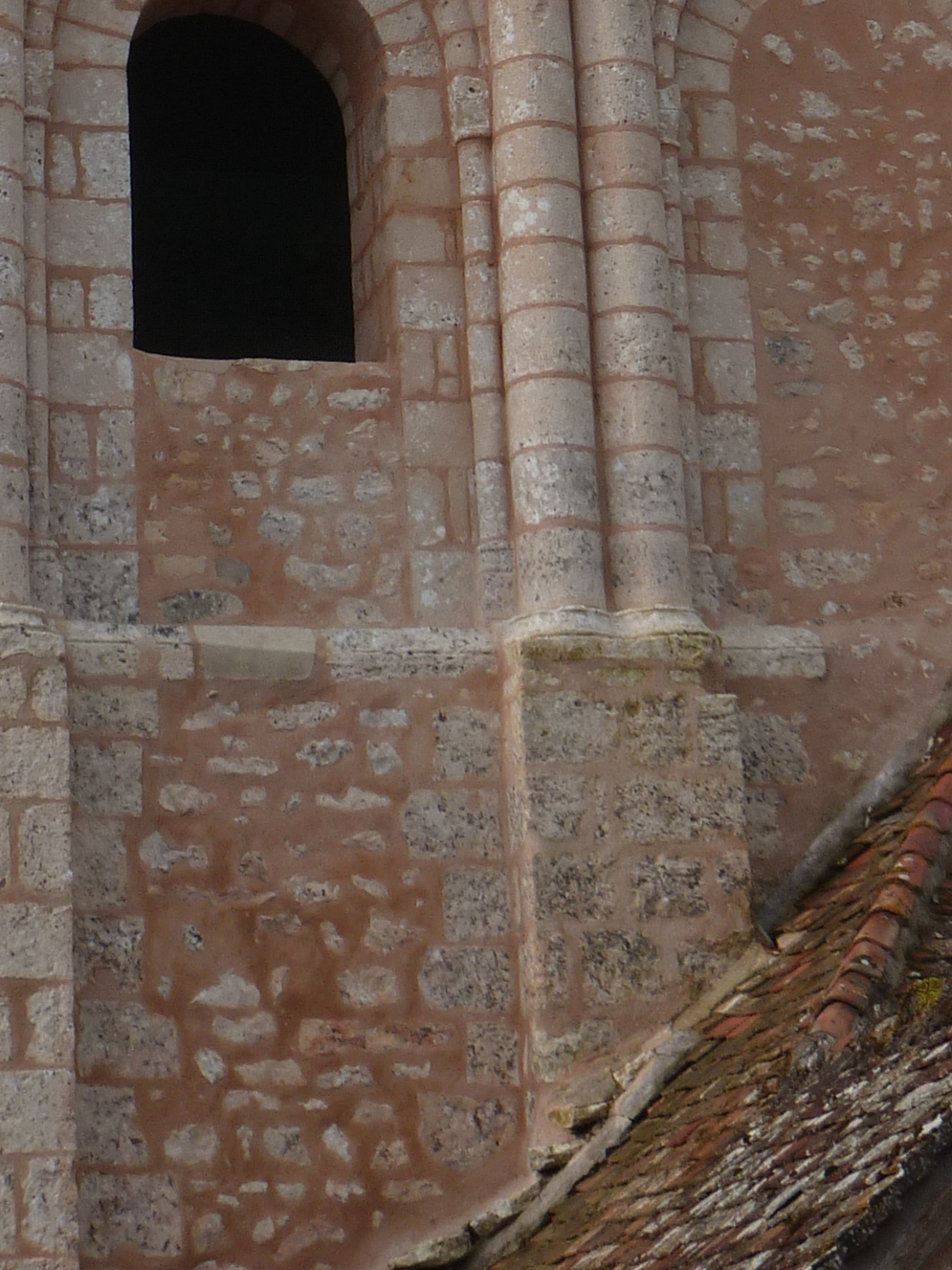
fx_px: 4438
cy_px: -352
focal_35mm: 121
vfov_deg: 15.5
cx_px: 498
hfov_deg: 12.2
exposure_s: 1/400
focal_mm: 7.9
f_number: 3.8
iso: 80
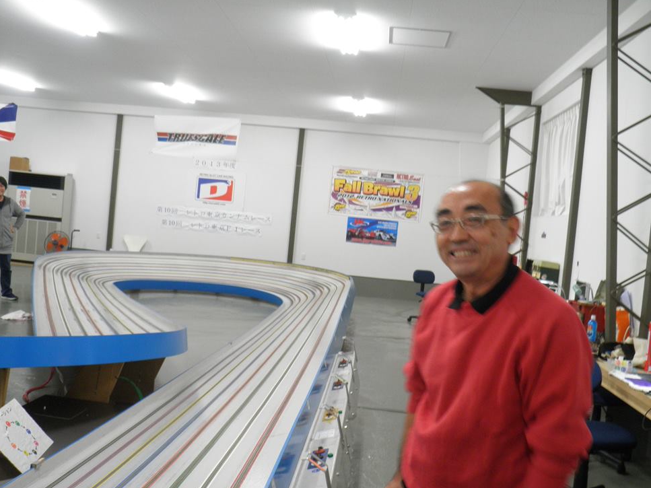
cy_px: 244
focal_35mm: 36
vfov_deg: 39.6
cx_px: 339
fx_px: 677
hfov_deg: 51.3
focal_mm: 6.1
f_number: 3.5
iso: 200
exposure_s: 1/15
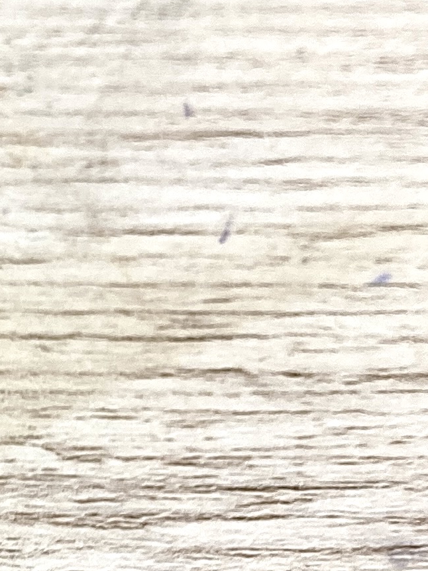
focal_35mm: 131
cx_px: -452
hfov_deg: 10.3
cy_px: 401
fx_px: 2161
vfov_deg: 15.0
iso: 50
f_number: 1.8
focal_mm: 3.99
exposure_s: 1/50
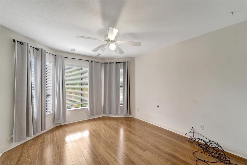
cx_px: 124
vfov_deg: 81.2
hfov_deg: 104.3
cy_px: 82
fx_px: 96
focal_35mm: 14
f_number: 9
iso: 250
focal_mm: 14
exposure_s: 1/3.33
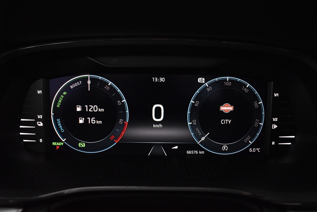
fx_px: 238
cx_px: 158
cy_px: 106
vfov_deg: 47.9
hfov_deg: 67.4
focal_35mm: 27
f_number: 3.5
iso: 3200
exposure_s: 1/50
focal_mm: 18
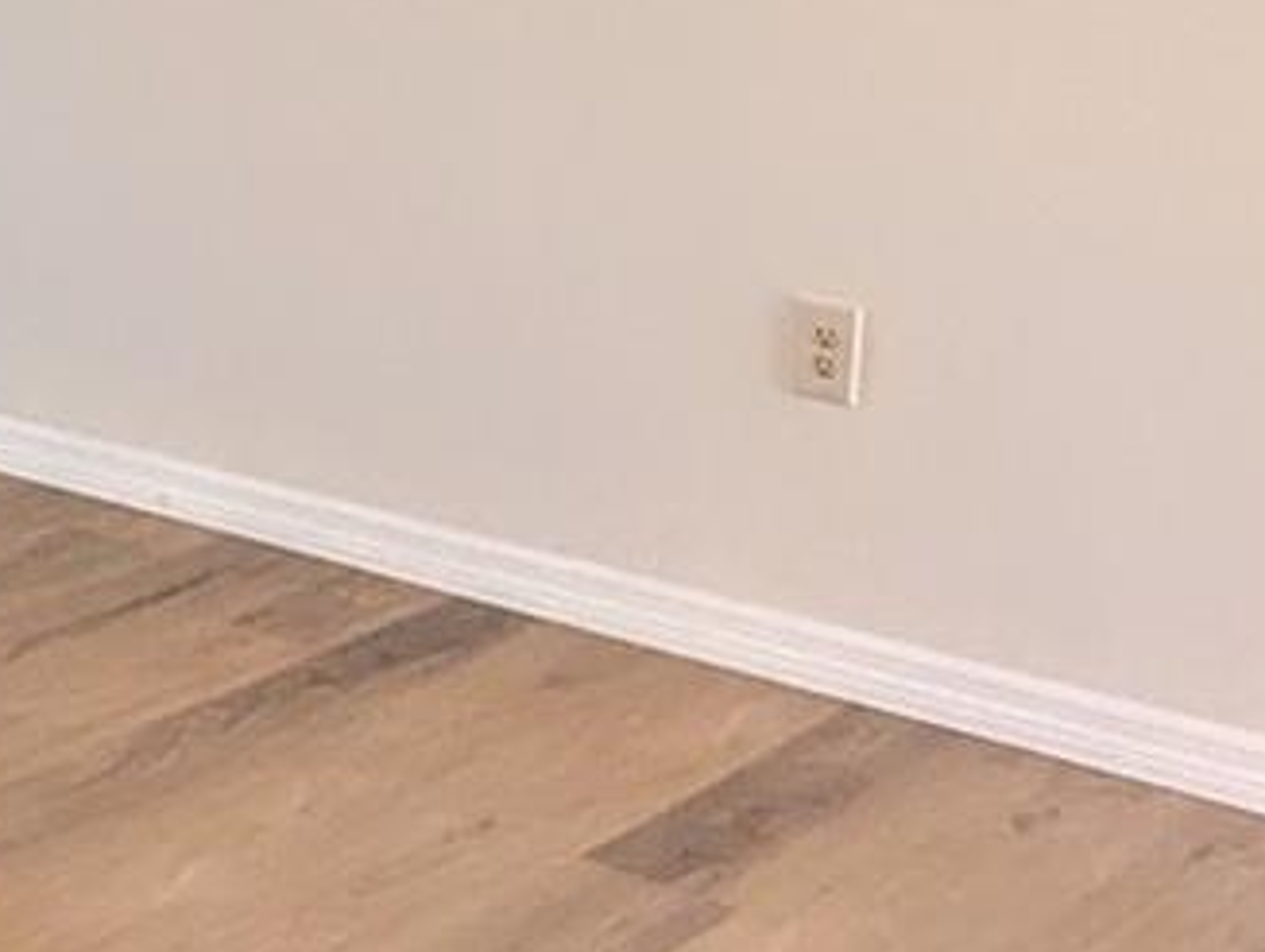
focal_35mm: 78
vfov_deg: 18.3
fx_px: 2854
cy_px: -54
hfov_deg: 21.8
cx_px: -499
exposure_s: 1/120
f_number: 2.2
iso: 68
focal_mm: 2.35
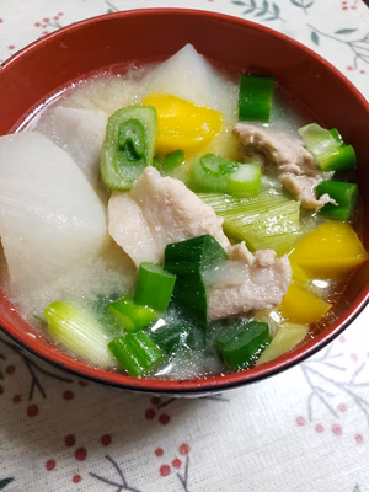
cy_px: 246
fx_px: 370
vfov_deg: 67.3
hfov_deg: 53.1
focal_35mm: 26
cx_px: 184
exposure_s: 1/25
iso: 250
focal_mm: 4.3
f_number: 2.4
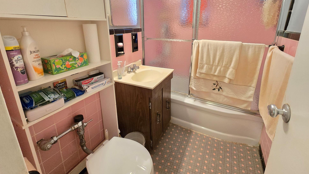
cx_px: 155
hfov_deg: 103.0
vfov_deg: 69.0
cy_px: 62
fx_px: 123
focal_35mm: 15
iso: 1250
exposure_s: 1/40
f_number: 2.2
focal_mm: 2.2
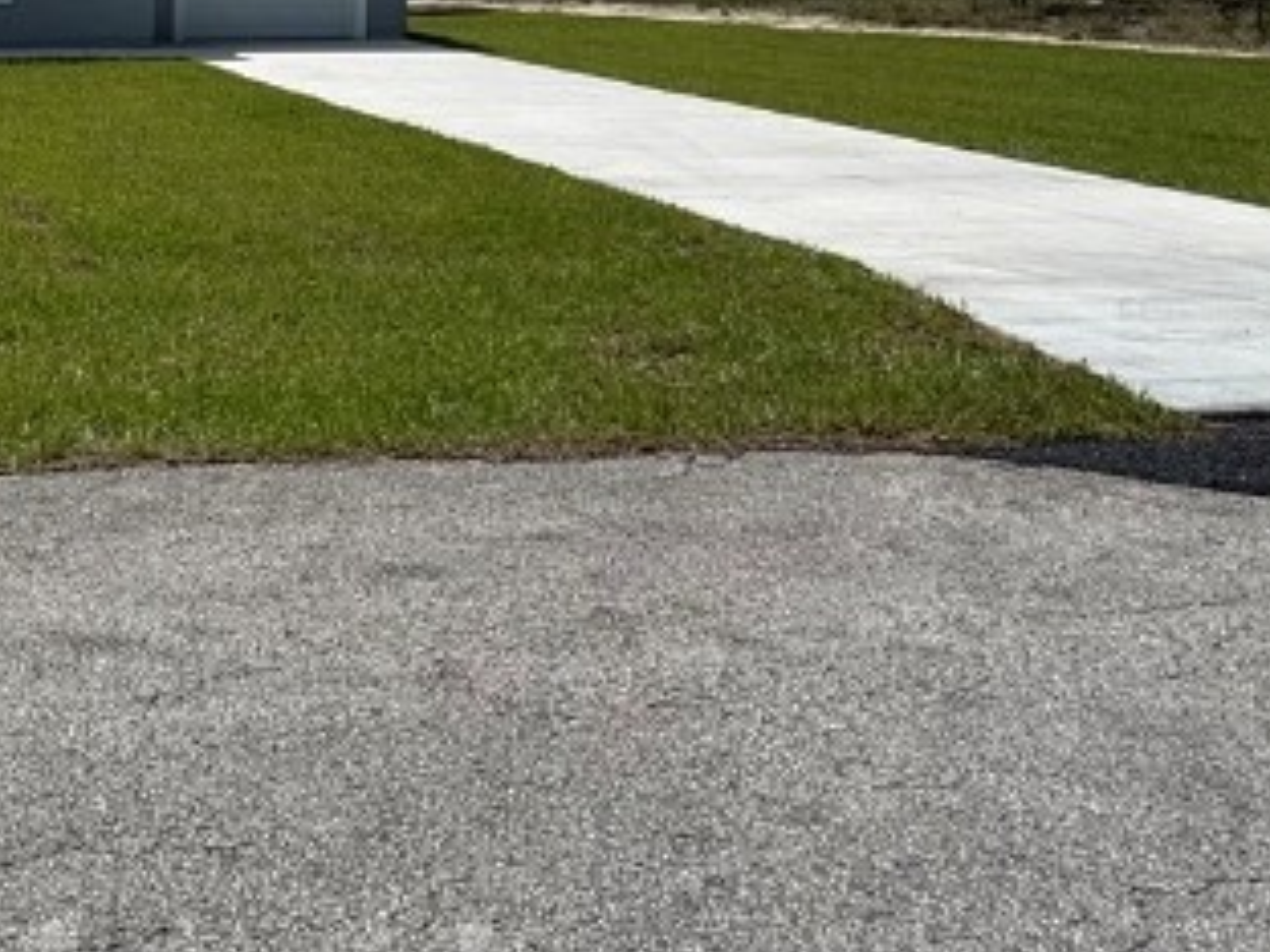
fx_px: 1688
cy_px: -33
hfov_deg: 37.3
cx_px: 28
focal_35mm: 46
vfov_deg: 29.2
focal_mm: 2.22
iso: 50
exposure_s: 1/3546
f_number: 2.2
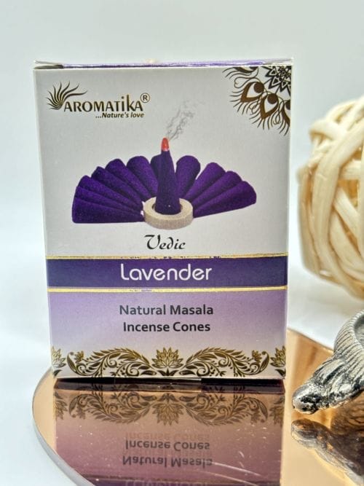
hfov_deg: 28.0
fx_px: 729
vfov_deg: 36.8
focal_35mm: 52
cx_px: 182
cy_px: 243
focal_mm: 5.96
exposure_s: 1/50
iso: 50
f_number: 1.6
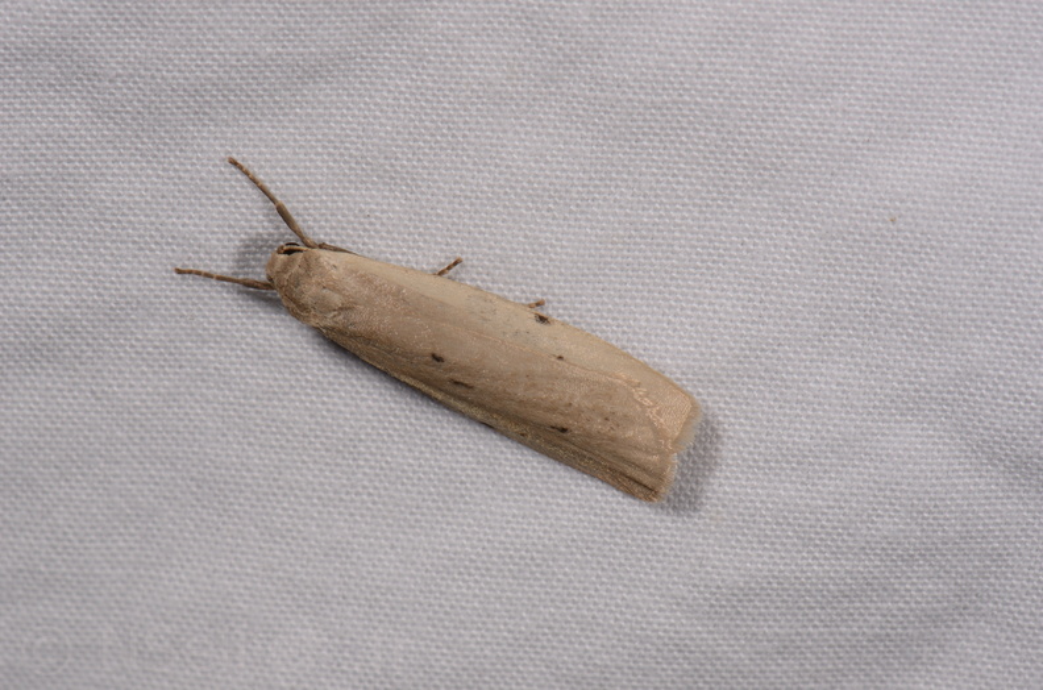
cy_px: 345
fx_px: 3685
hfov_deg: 16.1
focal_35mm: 128
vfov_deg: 10.7
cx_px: 522
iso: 100
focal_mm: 85
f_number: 25
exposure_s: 1/60
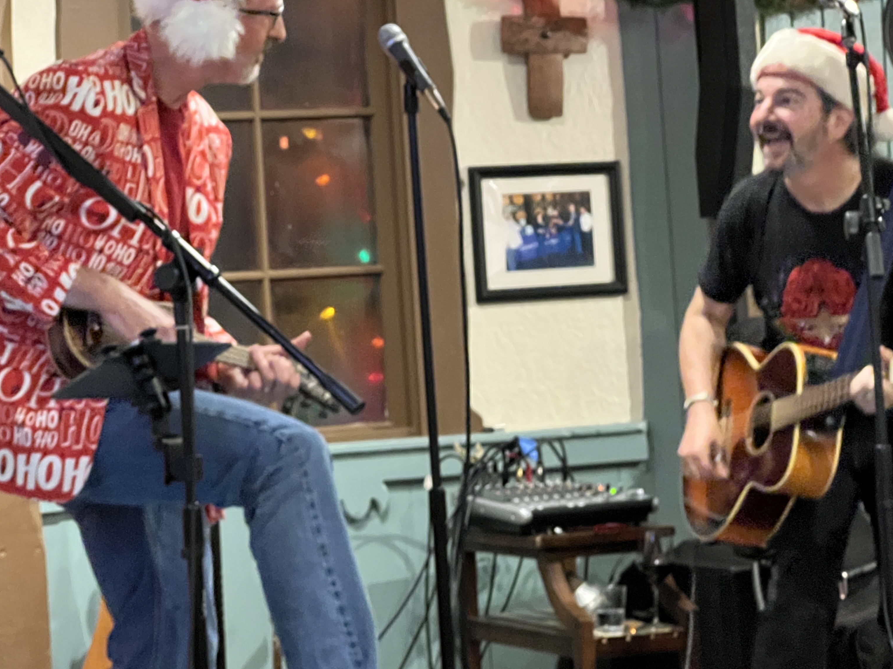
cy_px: 316
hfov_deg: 19.3
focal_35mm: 102
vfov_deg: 14.5
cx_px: 457
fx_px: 2631
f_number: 2.8
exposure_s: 1/17
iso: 2000
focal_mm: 9
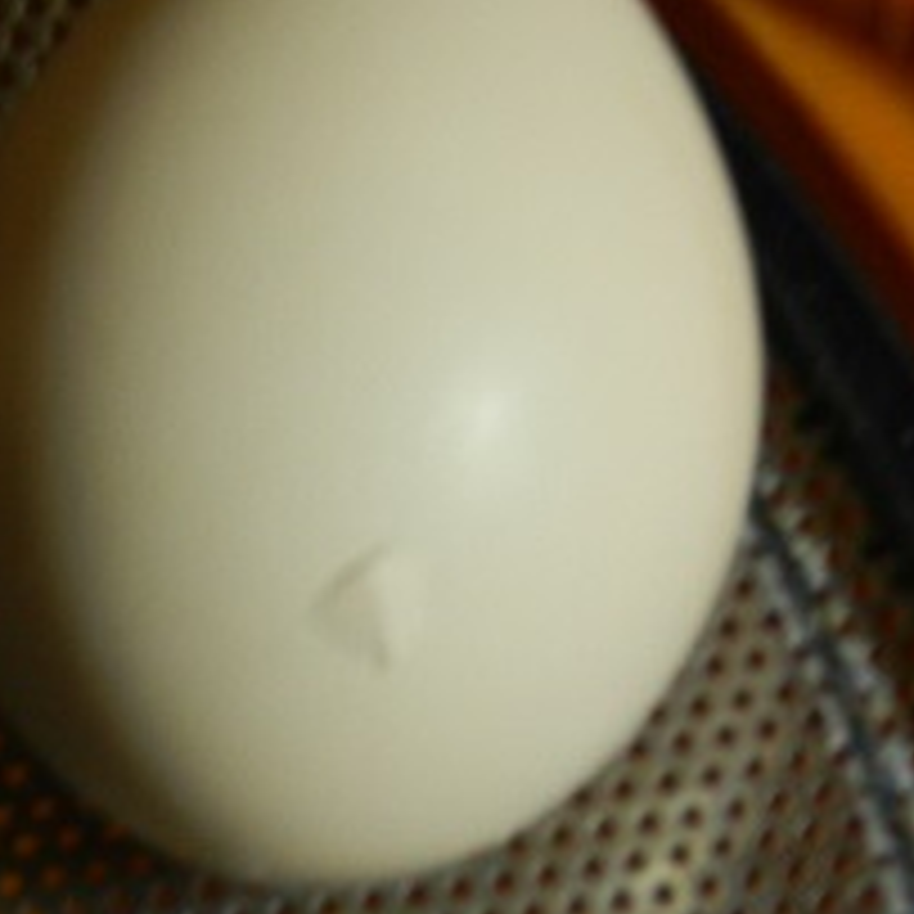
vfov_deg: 6.8
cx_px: 378
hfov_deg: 6.8
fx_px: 7737
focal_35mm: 259
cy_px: 437
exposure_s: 1/1.6
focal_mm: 25.7
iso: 400
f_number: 5.1
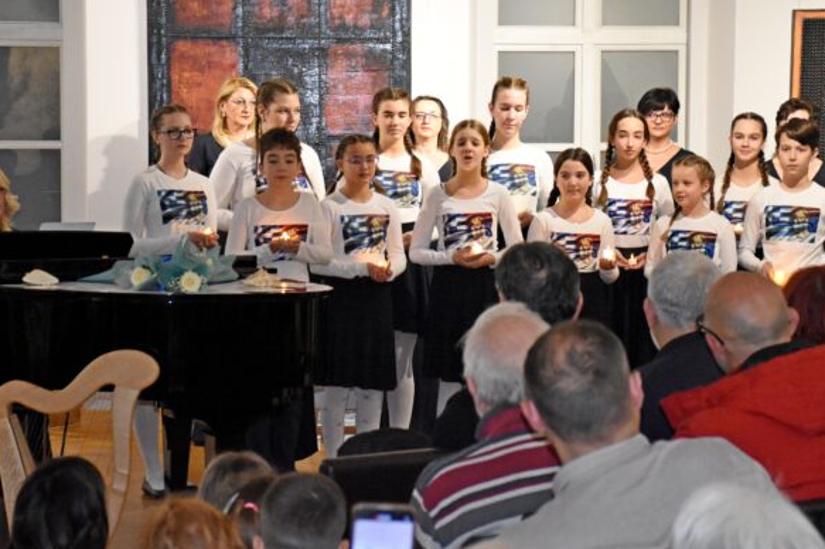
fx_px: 2542
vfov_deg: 12.3
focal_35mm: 111
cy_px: 196
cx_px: 449
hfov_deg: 18.4
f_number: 4.8
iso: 5000
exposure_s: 1/160
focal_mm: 56
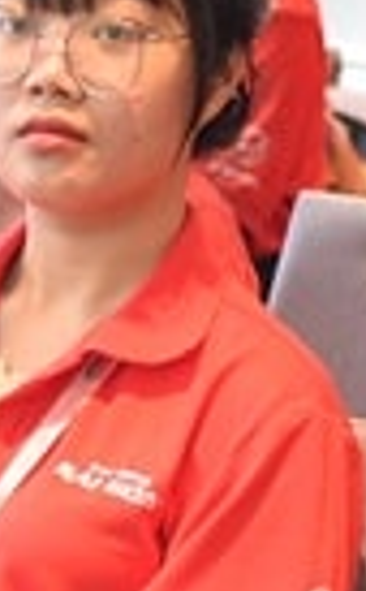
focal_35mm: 373
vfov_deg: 5.6
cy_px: 97
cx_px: 65
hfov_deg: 3.5
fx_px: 5984
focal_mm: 50
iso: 500
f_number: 3.2
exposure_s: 1/60
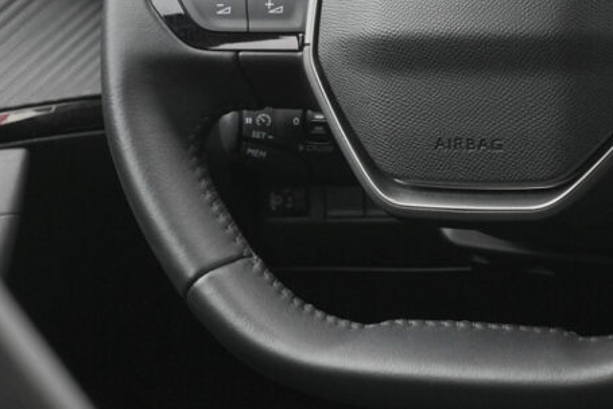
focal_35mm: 153
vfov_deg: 8.9
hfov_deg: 13.4
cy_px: 6
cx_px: 275
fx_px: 2607
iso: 2500
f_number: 9
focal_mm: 45
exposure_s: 1/180
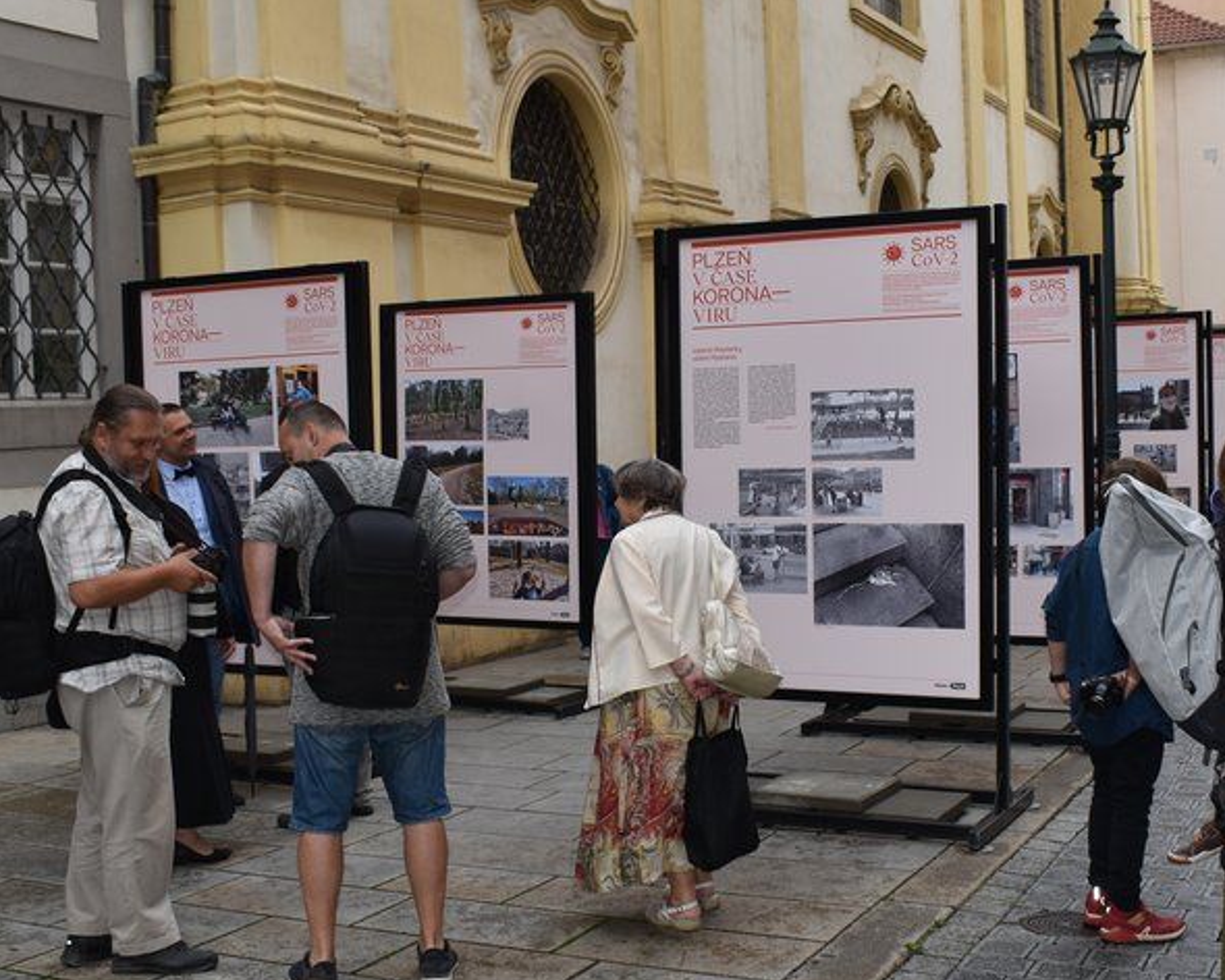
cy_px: 503
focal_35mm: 44
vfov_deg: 34.1
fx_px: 1595
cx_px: 662
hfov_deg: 42.0
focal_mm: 18
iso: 100
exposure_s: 1/125
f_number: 5.6
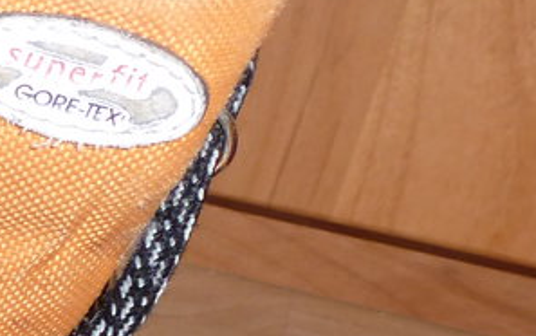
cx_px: -499
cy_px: 462
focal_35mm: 114
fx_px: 1666
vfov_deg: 11.2
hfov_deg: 15.2
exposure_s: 1/8
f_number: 3.3
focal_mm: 4.3
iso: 125
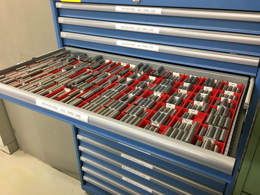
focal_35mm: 29
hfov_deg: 61.7
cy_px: 98
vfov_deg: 48.2
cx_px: 130
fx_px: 218
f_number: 2.2
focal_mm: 4.15
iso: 100
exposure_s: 1/30
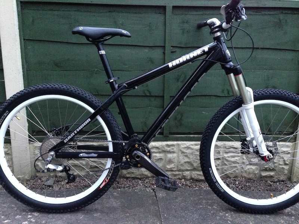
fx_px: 285
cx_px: 150
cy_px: 112
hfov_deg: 55.4
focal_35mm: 33
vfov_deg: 42.9
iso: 500
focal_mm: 4.13
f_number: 2.4
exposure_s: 1/15
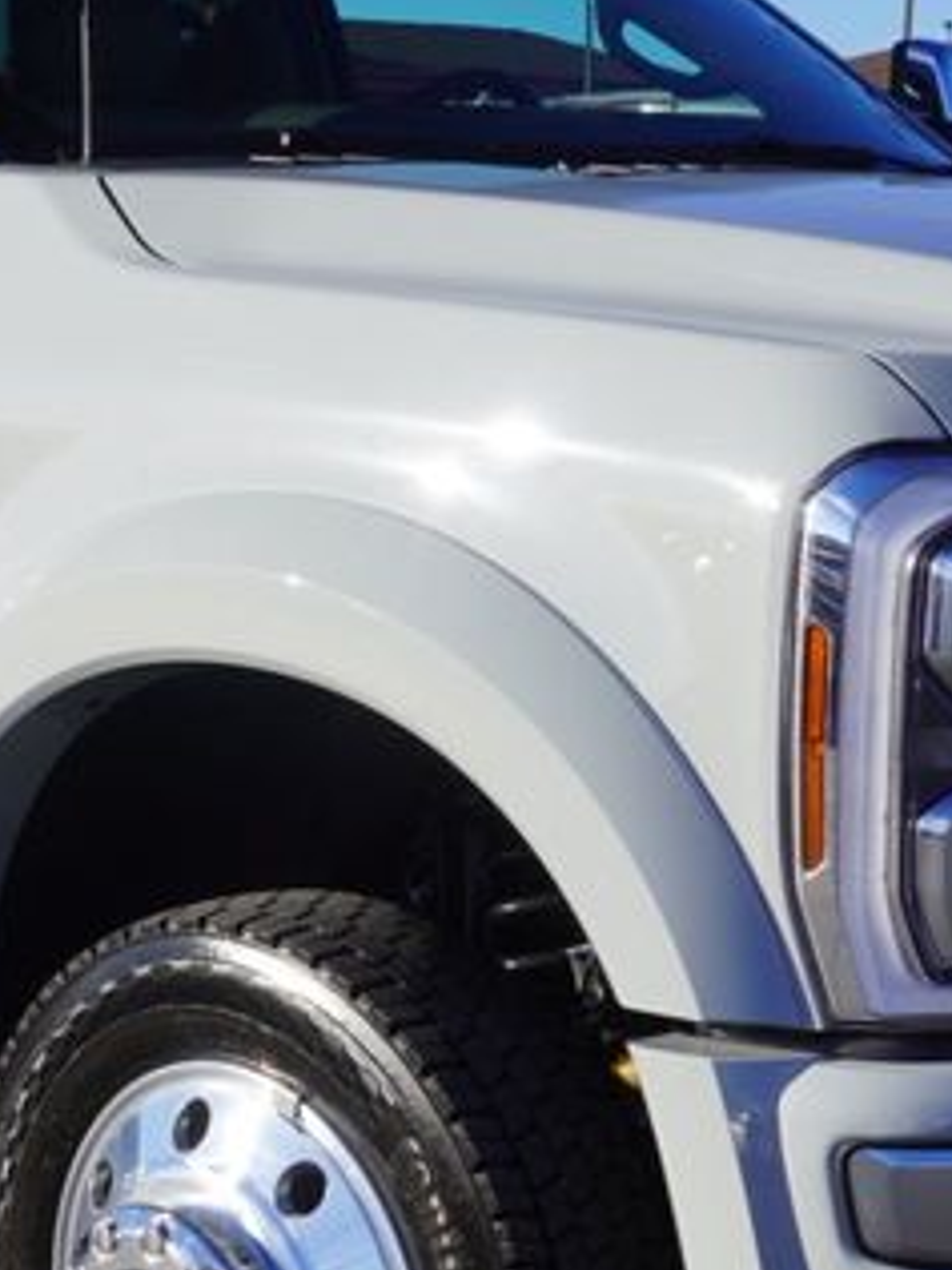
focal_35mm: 108
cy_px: 780
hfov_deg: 13.6
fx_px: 3944
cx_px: 84
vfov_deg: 18.3
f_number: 10
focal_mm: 23
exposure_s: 1/160
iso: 100
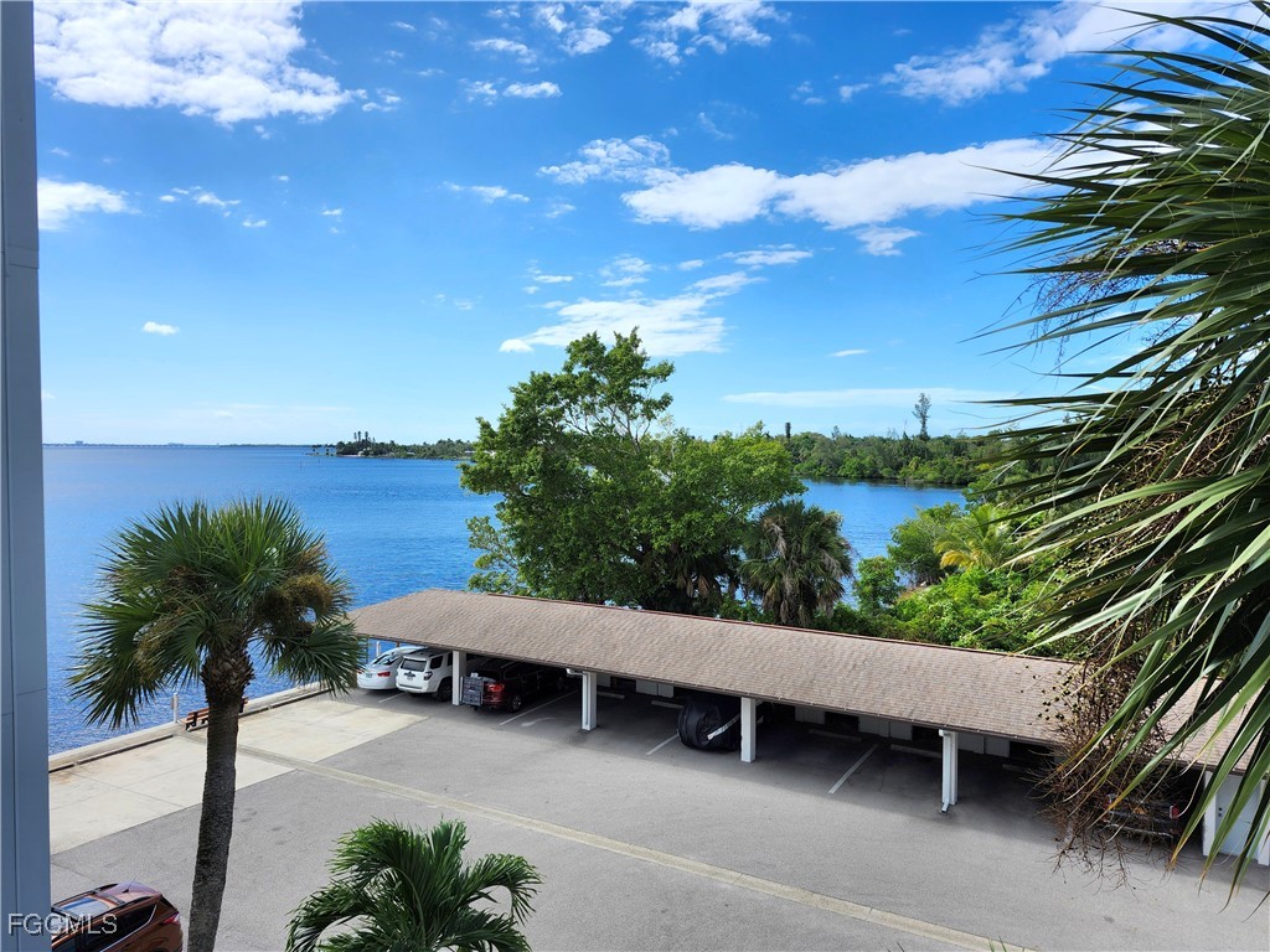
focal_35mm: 23
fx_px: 844
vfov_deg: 58.9
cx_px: 635
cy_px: 476
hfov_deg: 73.9
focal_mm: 5.54
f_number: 1.8
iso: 25
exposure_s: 1/2500
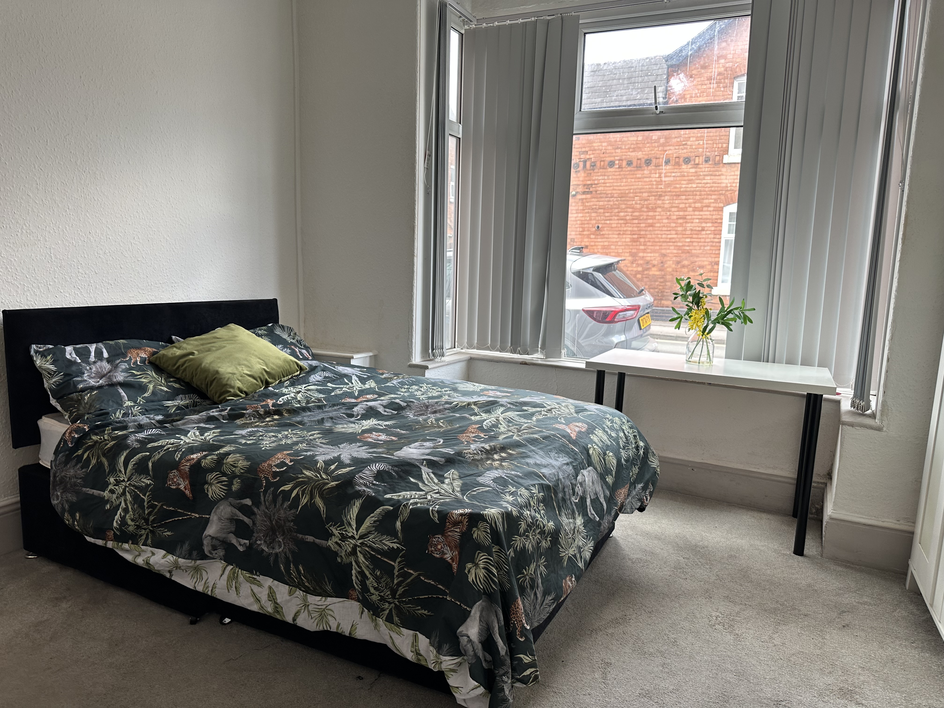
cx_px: 472
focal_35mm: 24
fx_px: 654
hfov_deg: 71.6
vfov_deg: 56.8
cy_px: 354
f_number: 1.78
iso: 100
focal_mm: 6.86
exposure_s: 1/121
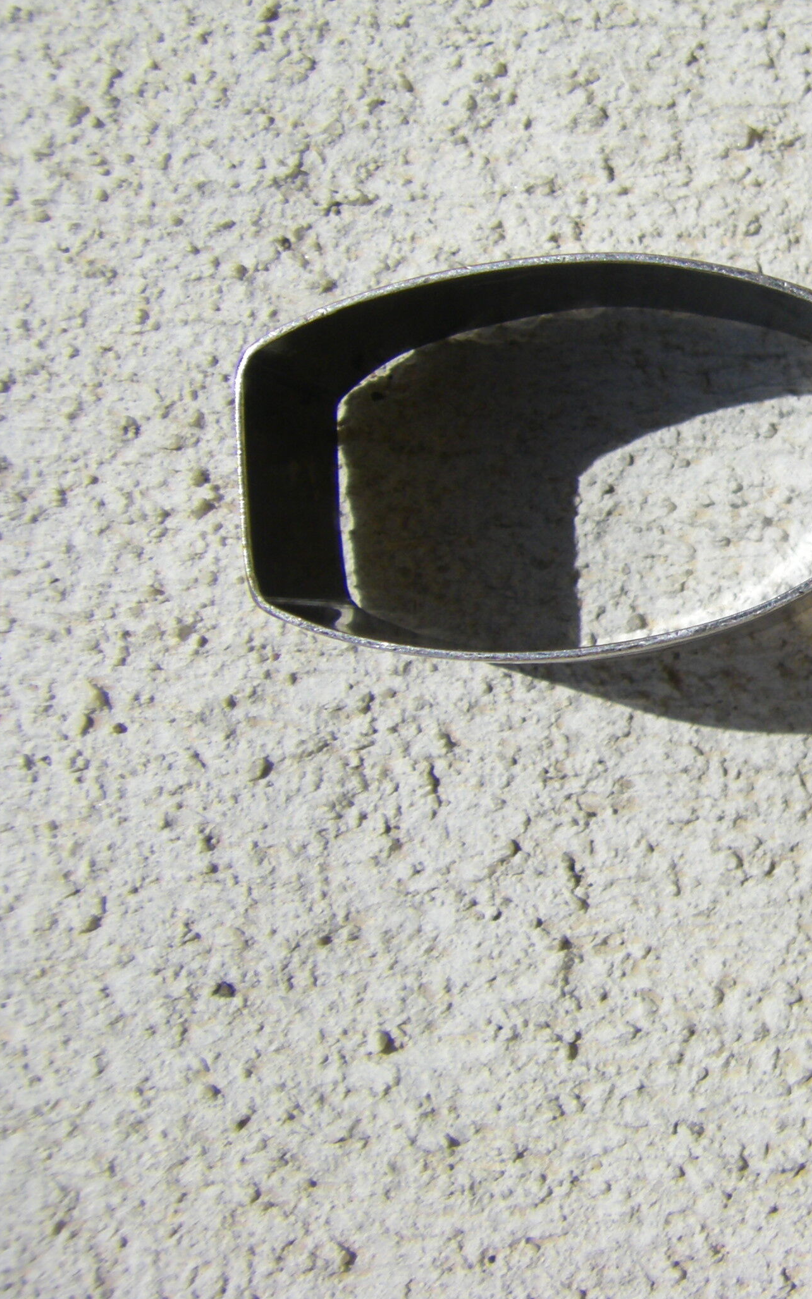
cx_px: 945
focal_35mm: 64
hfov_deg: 19.3
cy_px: 532
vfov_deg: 31.9
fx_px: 2266
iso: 64
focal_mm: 6.3
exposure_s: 1/400
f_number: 7
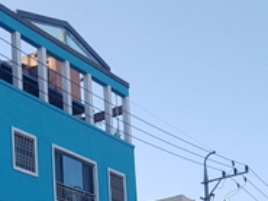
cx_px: -29
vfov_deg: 15.6
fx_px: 697
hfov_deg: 20.7
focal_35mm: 90
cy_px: 268
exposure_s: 1/850
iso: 50
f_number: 1.7
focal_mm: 4.2
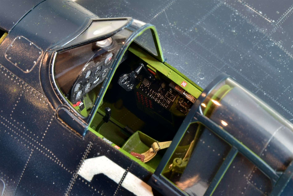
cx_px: 146
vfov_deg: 22.6
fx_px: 488
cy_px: 98
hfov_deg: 33.4
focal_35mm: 60
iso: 64
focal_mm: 60
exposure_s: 6
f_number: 25
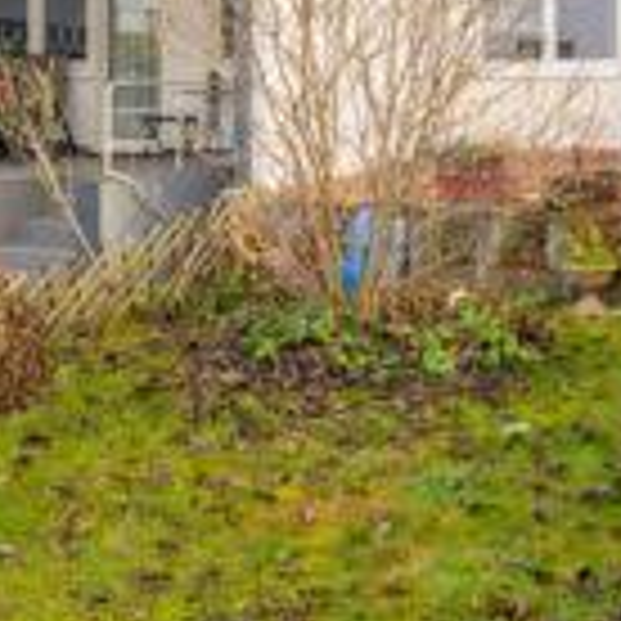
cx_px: 549
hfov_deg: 27.7
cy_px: 68
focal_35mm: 60
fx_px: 1218
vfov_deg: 27.6
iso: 200
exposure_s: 1/160
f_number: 9
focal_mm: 20
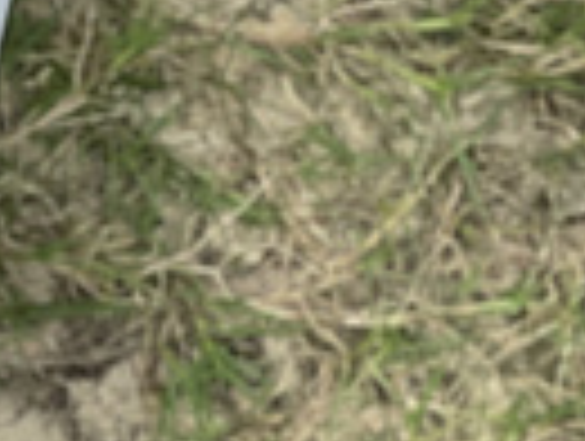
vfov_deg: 4.1
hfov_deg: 5.2
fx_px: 6146
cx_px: -1058
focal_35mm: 363
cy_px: 475
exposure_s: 1/1193
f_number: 2.2
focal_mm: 7.5
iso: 32
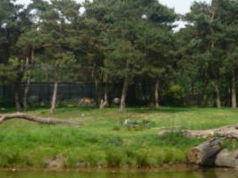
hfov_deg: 24.1
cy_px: 56
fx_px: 550
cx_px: 49
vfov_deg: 18.4
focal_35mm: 80
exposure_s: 1/1000
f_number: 2.8
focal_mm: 5.5
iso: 100
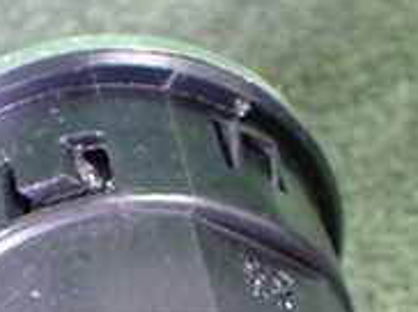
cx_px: 198
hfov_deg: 19.9
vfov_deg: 13.9
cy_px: 473
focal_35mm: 99
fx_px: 1194
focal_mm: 5.4
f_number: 2.3
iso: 1000
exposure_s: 1/30
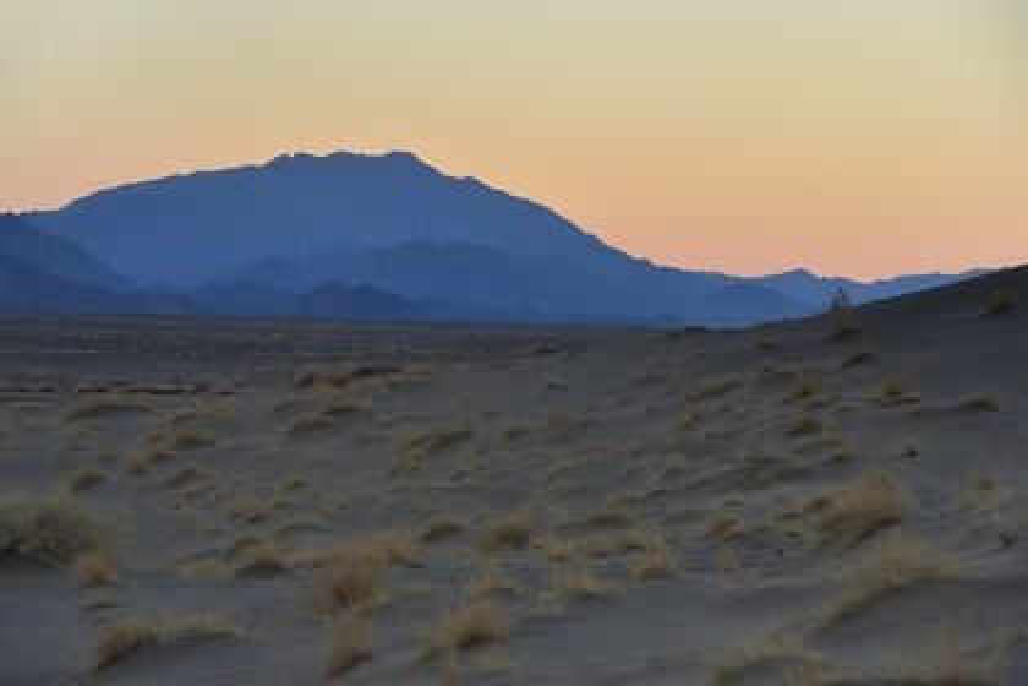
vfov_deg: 7.6
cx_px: 514
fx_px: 5140
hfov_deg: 11.4
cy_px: 343
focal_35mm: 180
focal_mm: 180
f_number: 11
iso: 400
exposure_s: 1/125
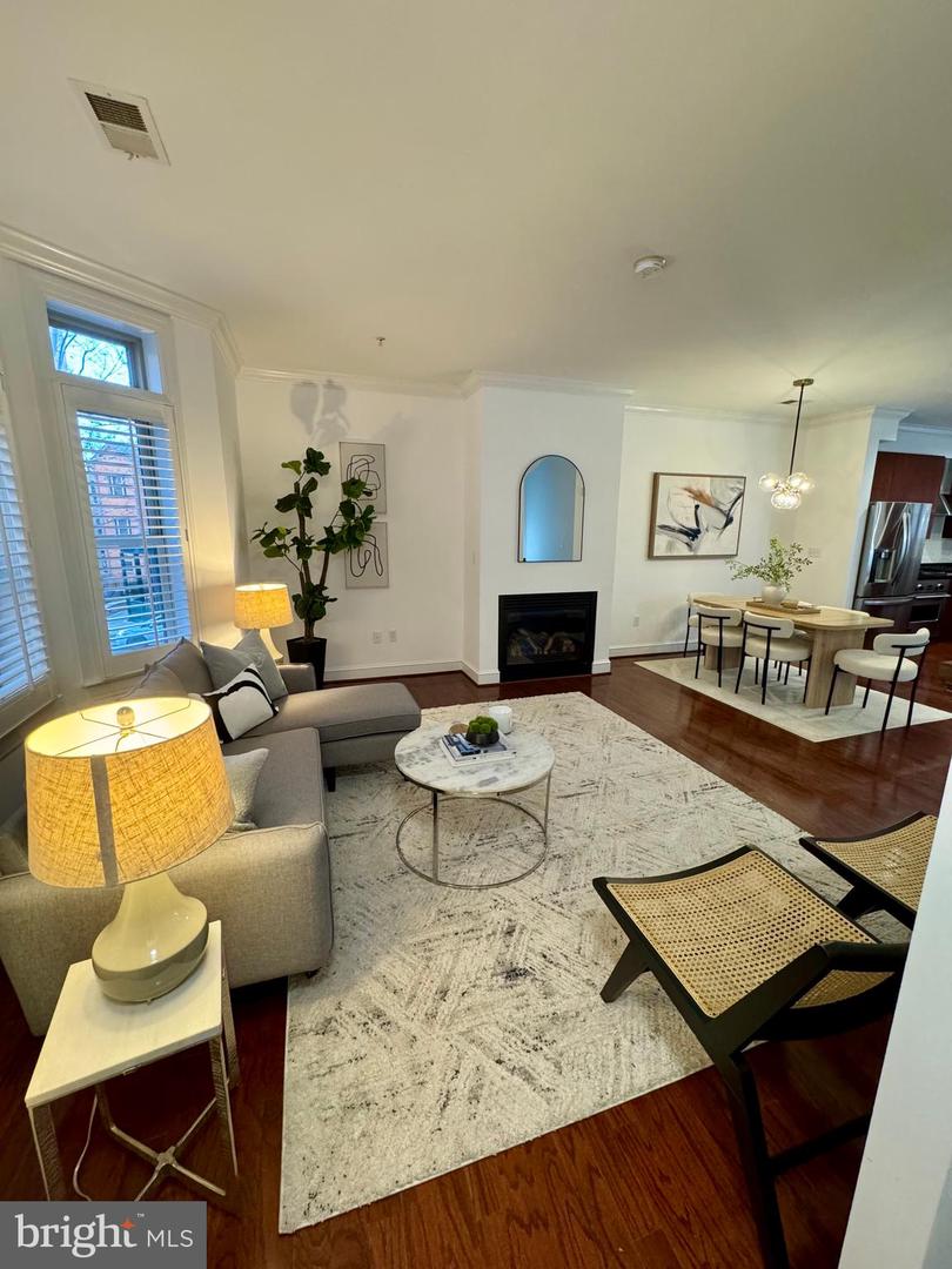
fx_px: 513
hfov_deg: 85.7
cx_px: 476
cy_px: 634
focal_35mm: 14
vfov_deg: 102.1
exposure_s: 1/60
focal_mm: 2.22
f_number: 2.2
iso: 320
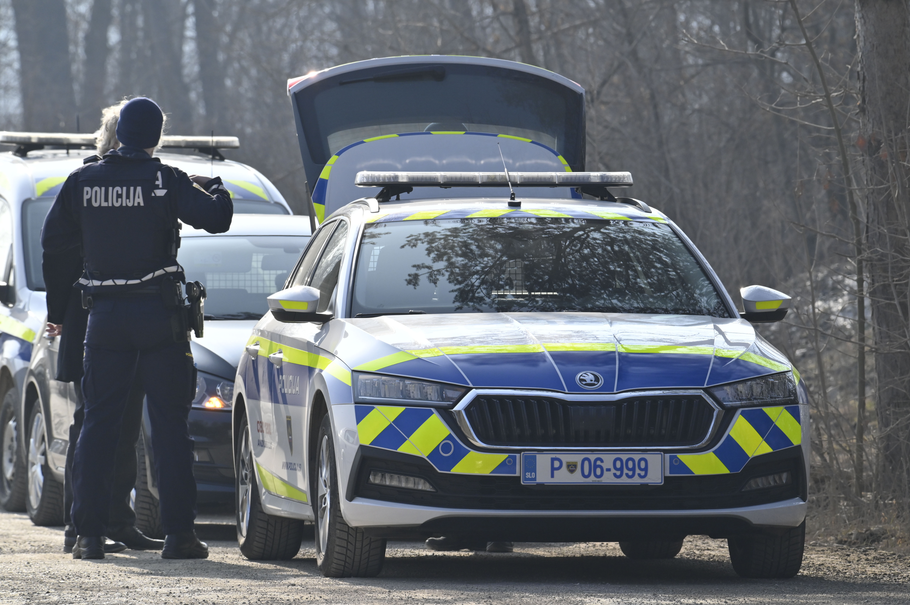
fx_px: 9599
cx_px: 455
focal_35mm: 380
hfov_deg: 5.4
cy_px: 302
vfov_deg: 3.6
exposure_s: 1/1000
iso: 1000
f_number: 11
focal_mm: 380
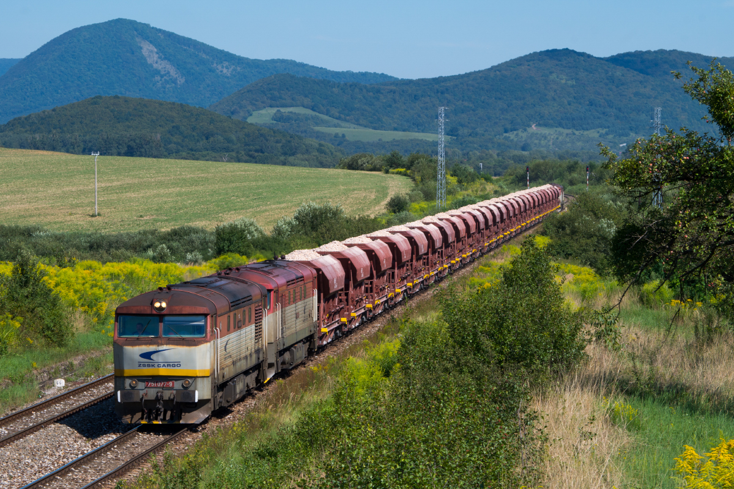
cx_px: 367
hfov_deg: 14.4
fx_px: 2895
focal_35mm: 142
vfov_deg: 9.7
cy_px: 244
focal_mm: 95
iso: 200
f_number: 10
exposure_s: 1/400
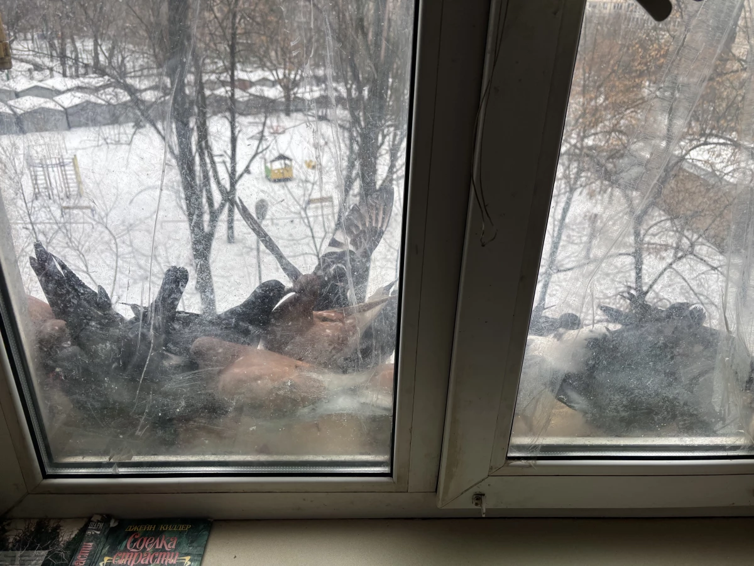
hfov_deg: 67.3
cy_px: 283
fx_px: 566
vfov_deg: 53.1
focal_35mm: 26
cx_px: 377
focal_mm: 5.96
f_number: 1.6
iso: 50
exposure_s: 1/662
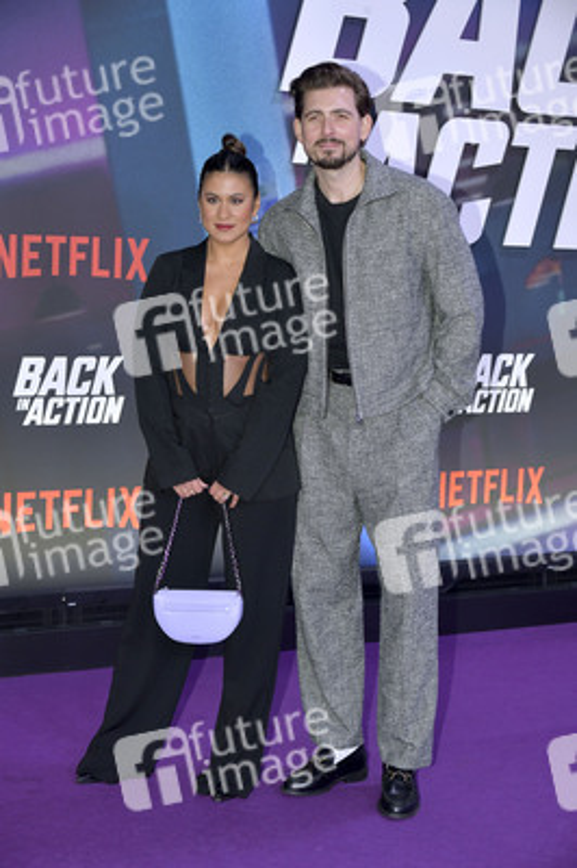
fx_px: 1686
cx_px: 288
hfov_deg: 19.4
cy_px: 434
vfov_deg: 28.9
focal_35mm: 70
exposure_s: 1/200
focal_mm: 70
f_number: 7.1
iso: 1250
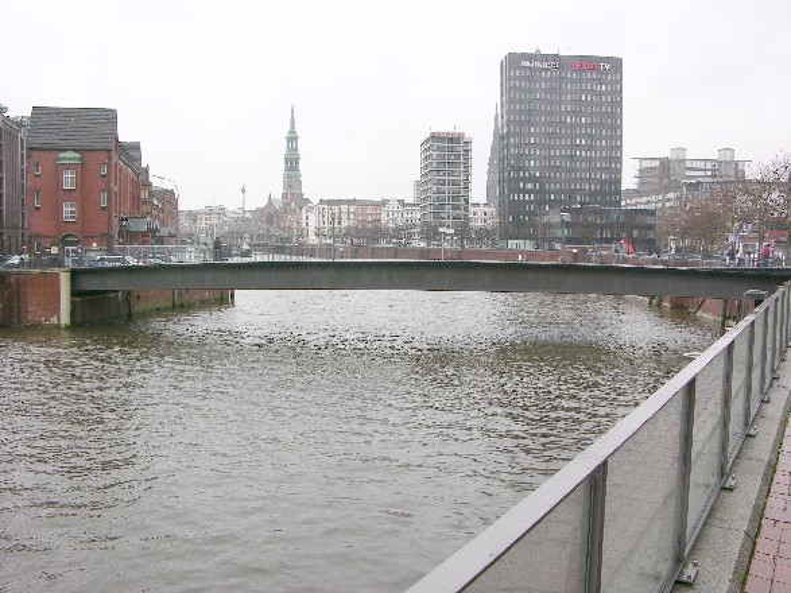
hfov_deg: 52.6
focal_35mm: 35
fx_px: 800
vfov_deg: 40.7
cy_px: 296
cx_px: 396
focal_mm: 8.9
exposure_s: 1/30.5
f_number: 4
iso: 50
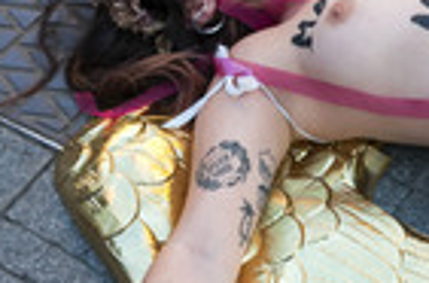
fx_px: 1259
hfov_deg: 18.6
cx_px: 472
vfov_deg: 12.8
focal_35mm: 106
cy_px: 100
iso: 800
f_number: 4.5
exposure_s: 1/250
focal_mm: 22
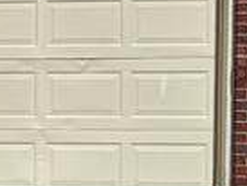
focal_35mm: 179
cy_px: 119
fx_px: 1278
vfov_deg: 8.3
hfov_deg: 9.0
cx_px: -481
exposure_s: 1/9009
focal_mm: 6.76
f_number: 1.78
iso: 80
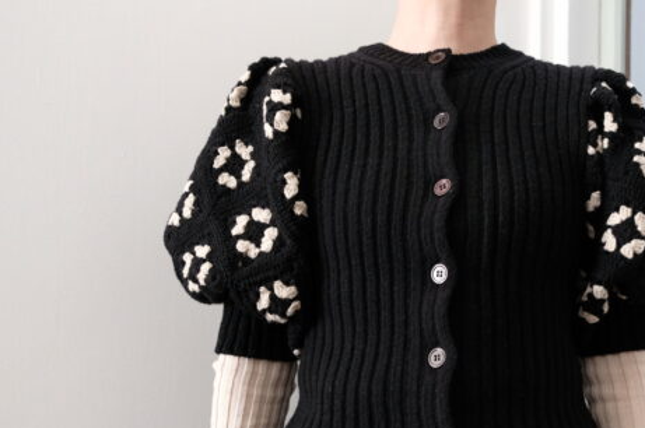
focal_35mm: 41
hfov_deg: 46.8
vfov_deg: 32.0
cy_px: 314
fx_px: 734
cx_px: 421
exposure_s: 1/125
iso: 2000
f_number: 3.2
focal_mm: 18
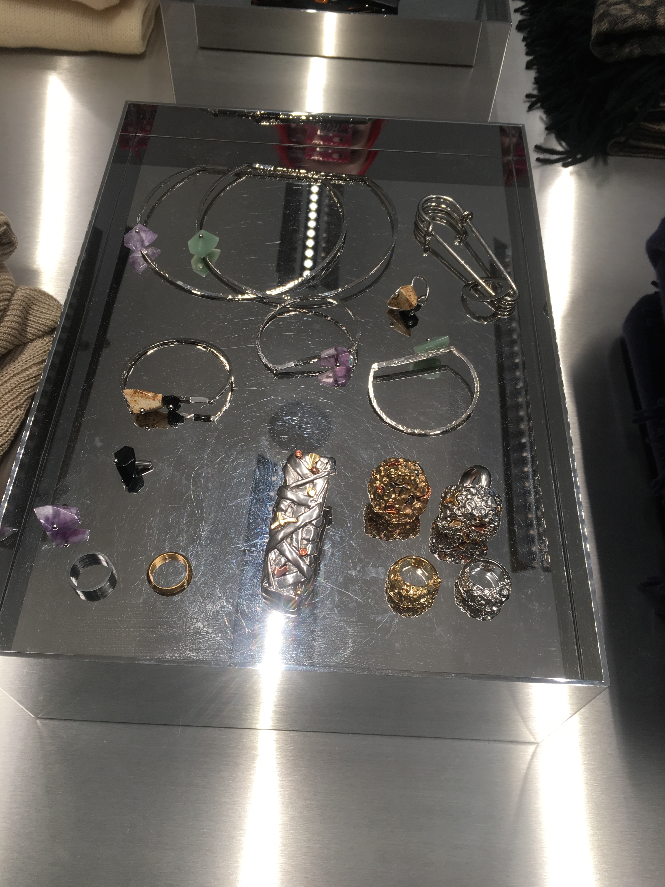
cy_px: 444
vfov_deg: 61.7
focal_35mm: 29
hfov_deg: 48.2
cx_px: 332
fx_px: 743
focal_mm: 4.15
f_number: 2.2
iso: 25
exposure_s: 1/60
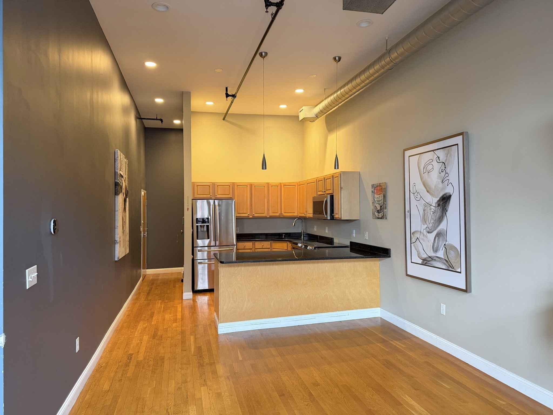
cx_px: 276
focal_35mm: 24
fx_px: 383
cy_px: 208
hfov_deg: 71.6
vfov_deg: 56.8
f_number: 1.78
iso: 400
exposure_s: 1/59
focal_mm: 6.76
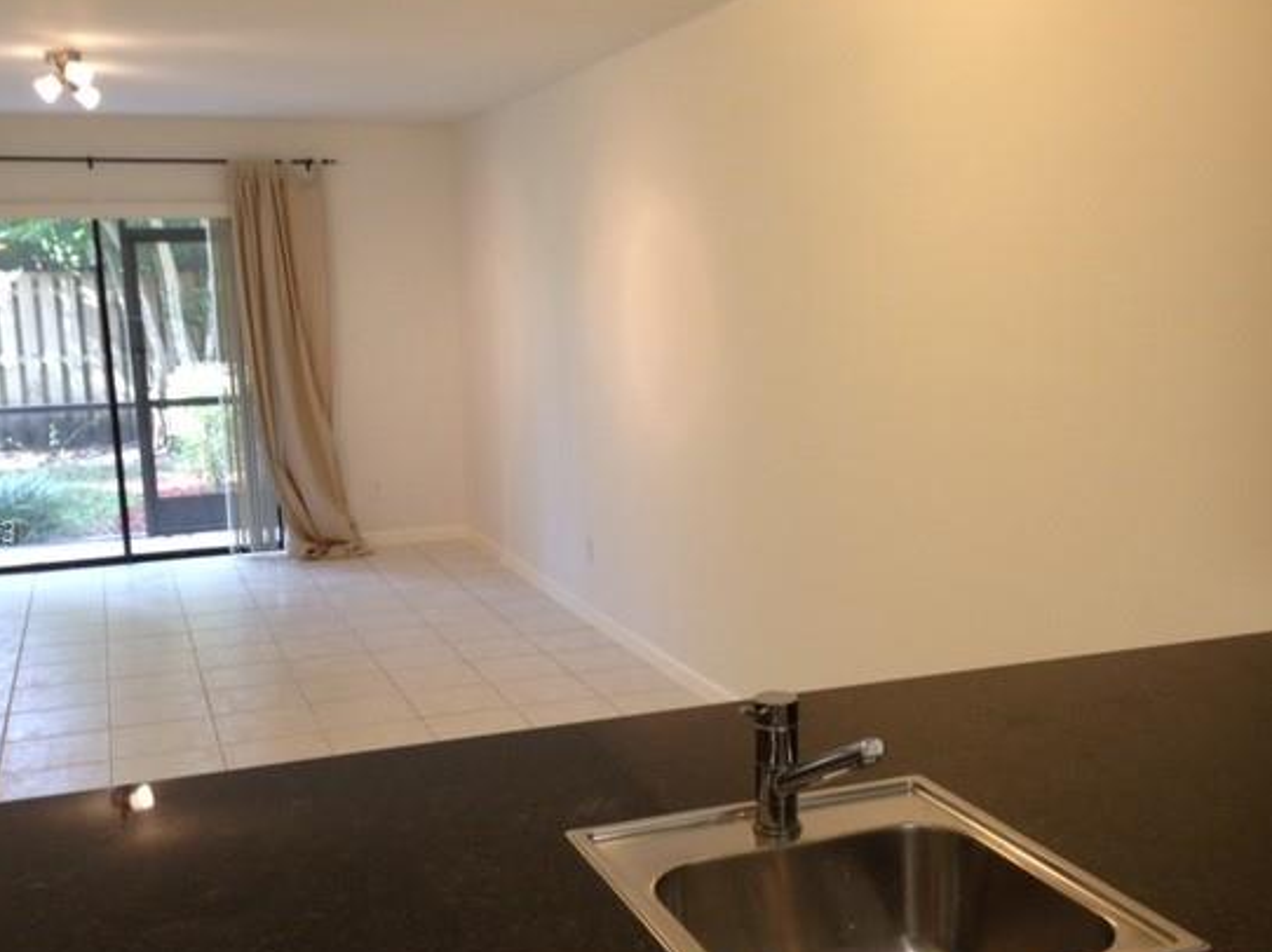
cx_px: 613
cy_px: 535
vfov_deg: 36.7
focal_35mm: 39
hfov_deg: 47.9
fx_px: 1432
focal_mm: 4.13
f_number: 2.4
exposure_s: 1/20
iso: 64
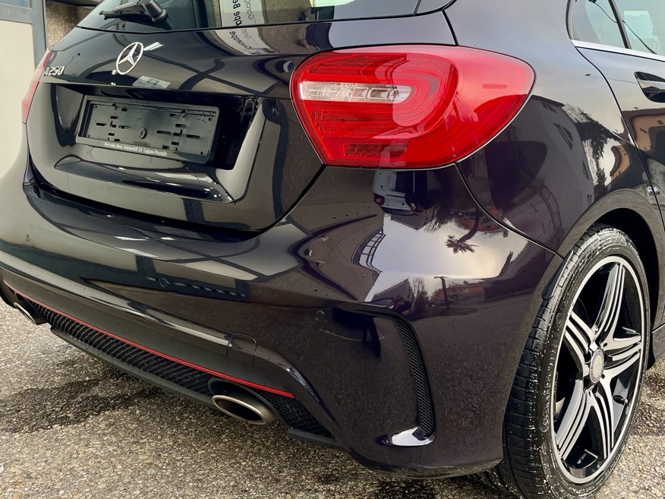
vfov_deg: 37.5
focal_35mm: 38
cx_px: 410
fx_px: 730
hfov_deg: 48.6
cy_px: 182
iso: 50
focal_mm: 5.1
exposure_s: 1/122
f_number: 1.6
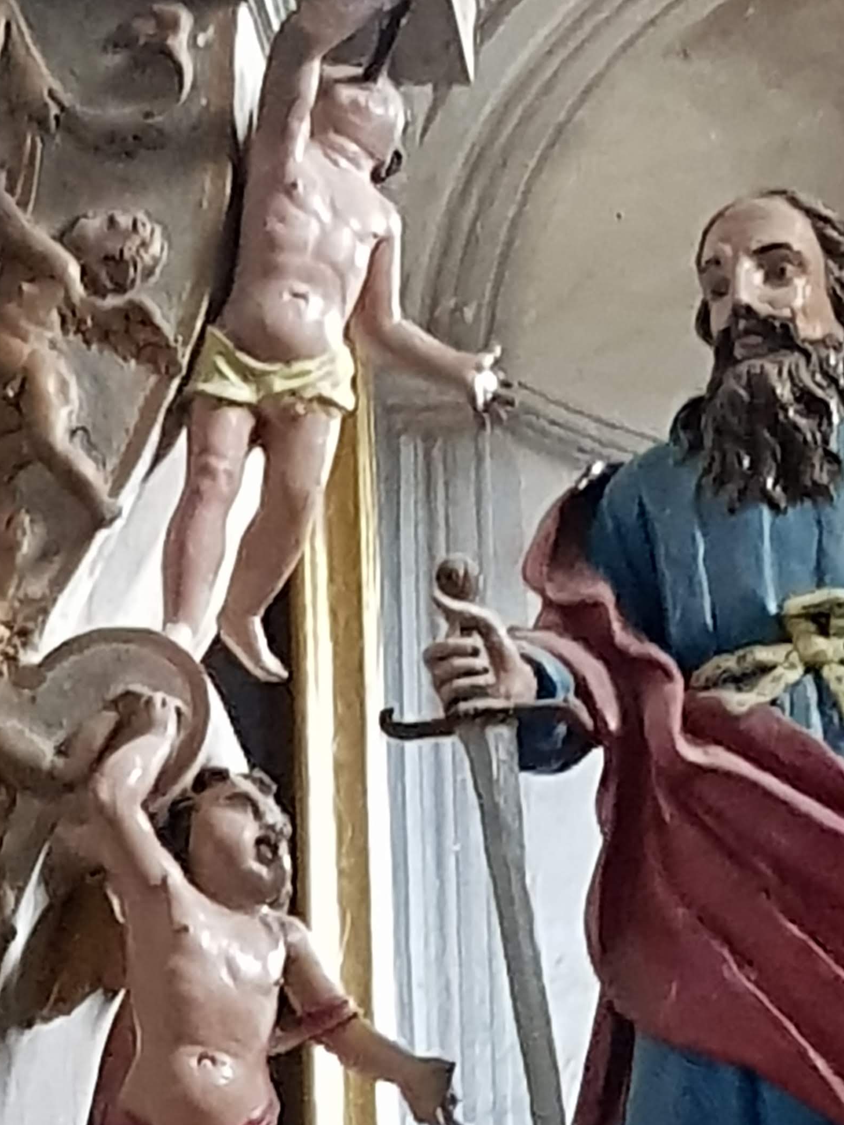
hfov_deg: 29.1
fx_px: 1626
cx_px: 428
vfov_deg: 38.2
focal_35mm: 50
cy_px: 512
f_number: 1.7
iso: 800
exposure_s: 1/33
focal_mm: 4.2
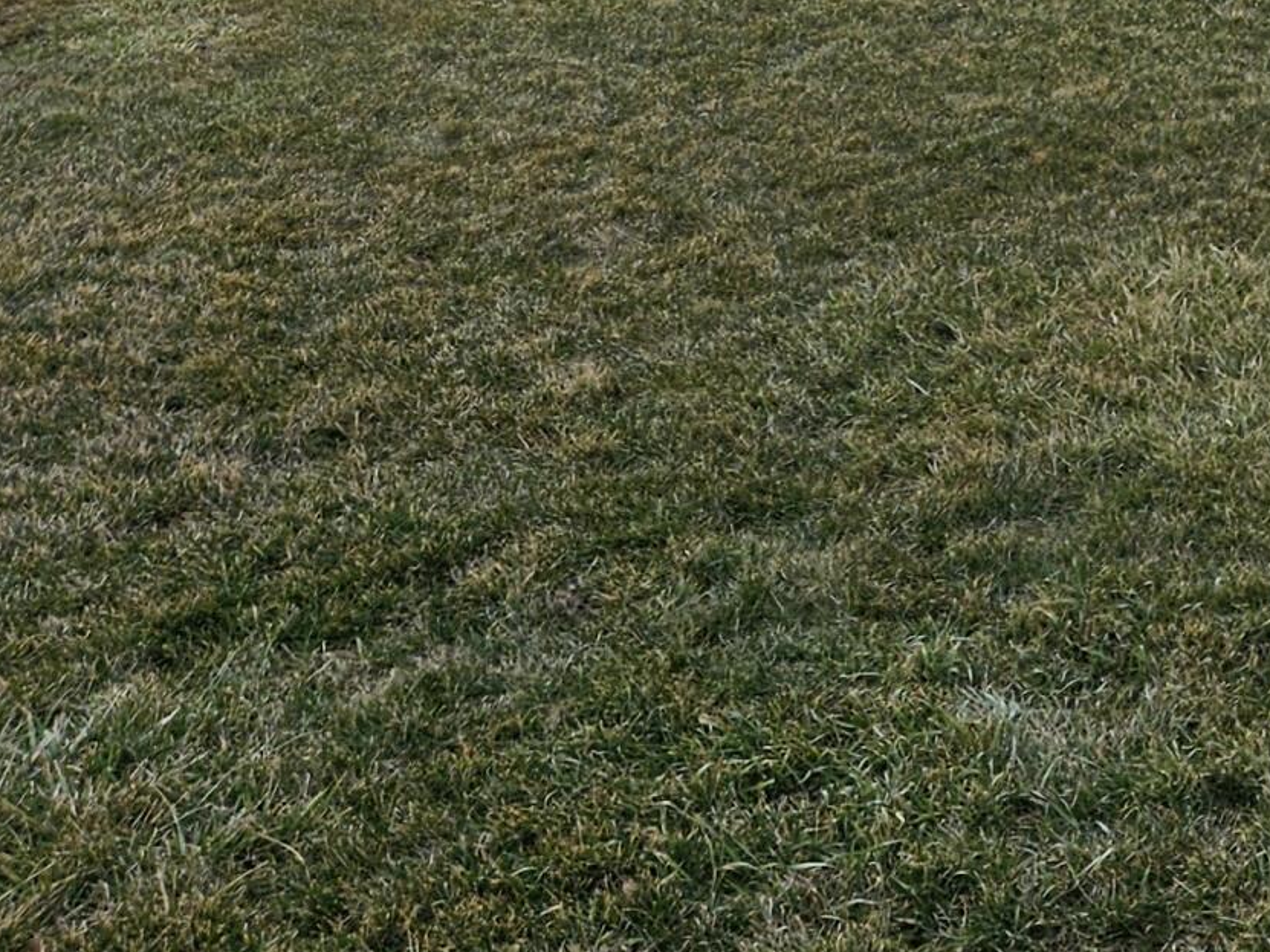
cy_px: -630
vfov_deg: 15.8
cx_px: 1574
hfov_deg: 21.6
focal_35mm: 83
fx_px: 3045
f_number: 1.8
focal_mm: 5.4
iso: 25
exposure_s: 1/2913
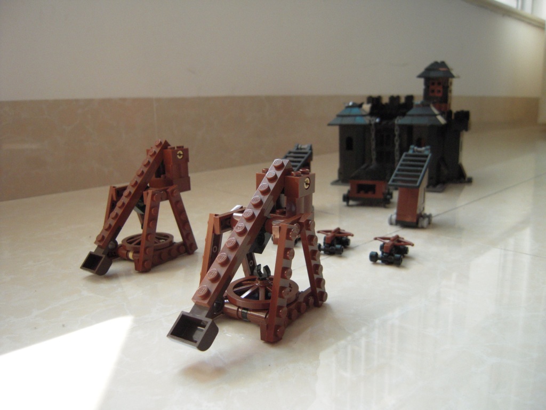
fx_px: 442
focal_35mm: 28
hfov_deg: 63.4
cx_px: 273
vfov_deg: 49.7
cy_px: 205
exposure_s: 1/400
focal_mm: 5
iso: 400
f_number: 2.7
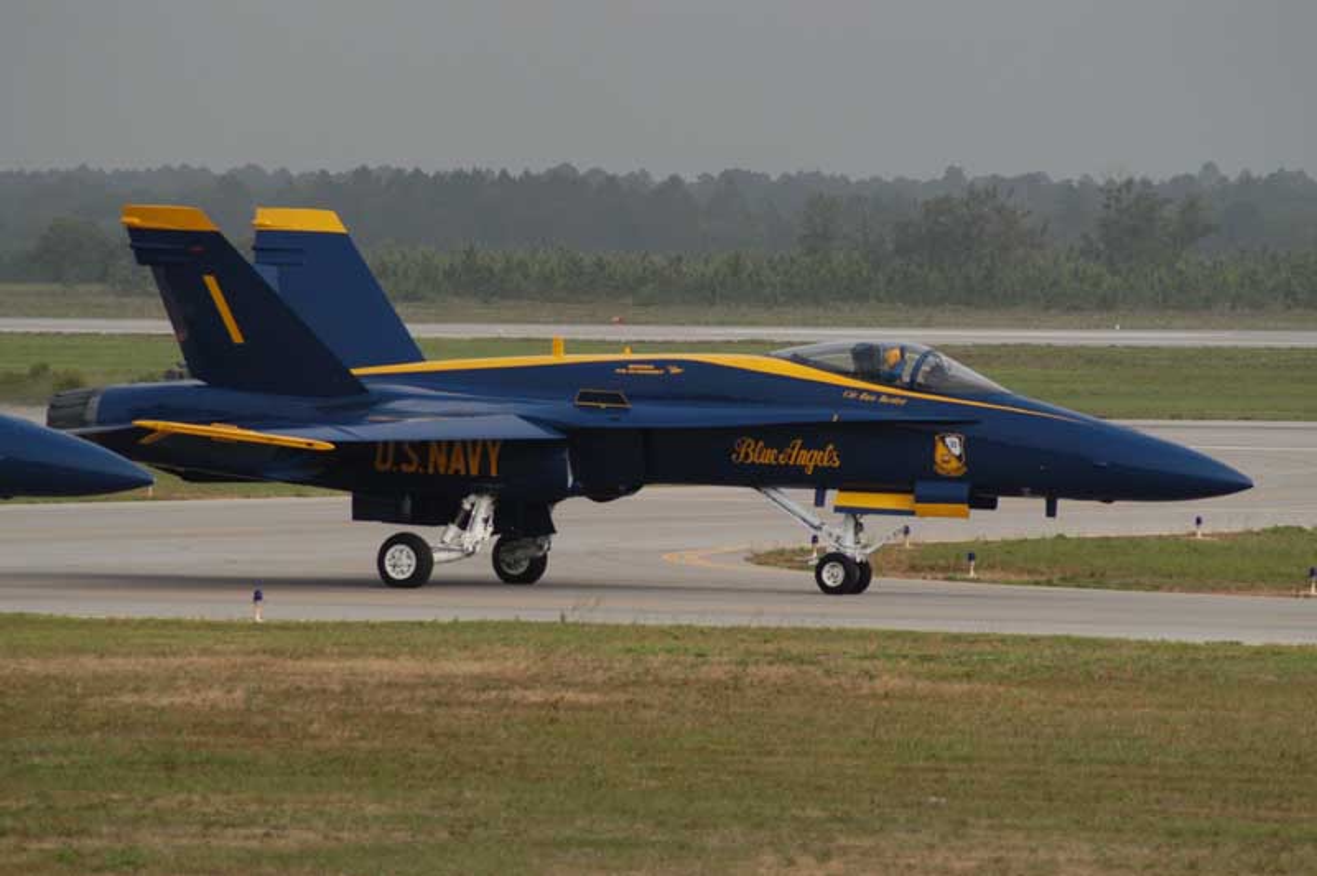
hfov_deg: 5.7
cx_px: 658
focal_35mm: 360
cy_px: 438
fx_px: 13159
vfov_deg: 3.8
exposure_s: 1/1600
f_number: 5.3
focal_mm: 240
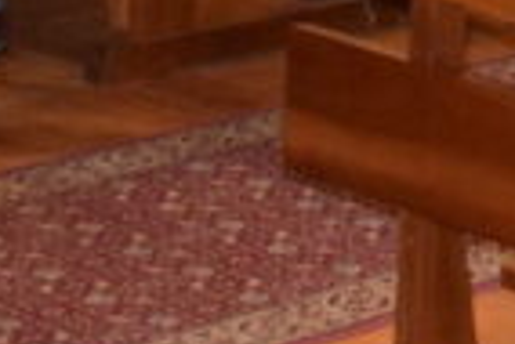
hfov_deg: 9.5
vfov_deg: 6.8
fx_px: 2792
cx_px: 1197
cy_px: -335
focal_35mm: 195
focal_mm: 18
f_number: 3.5
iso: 2500
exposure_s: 1/60
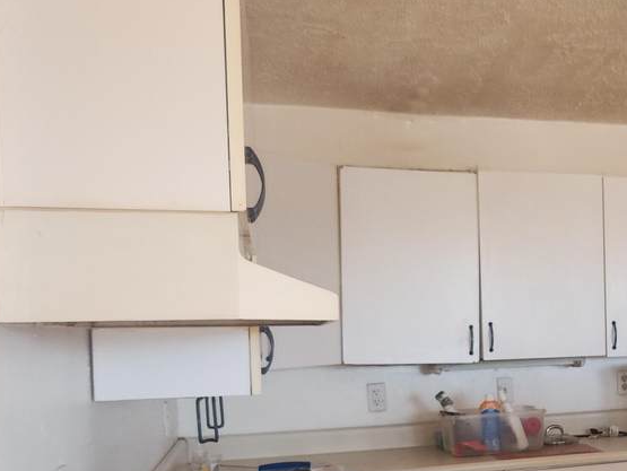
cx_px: 637
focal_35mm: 53
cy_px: 373
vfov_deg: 27.1
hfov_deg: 32.9
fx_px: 961
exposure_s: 1/60
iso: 80
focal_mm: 5.4
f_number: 1.8
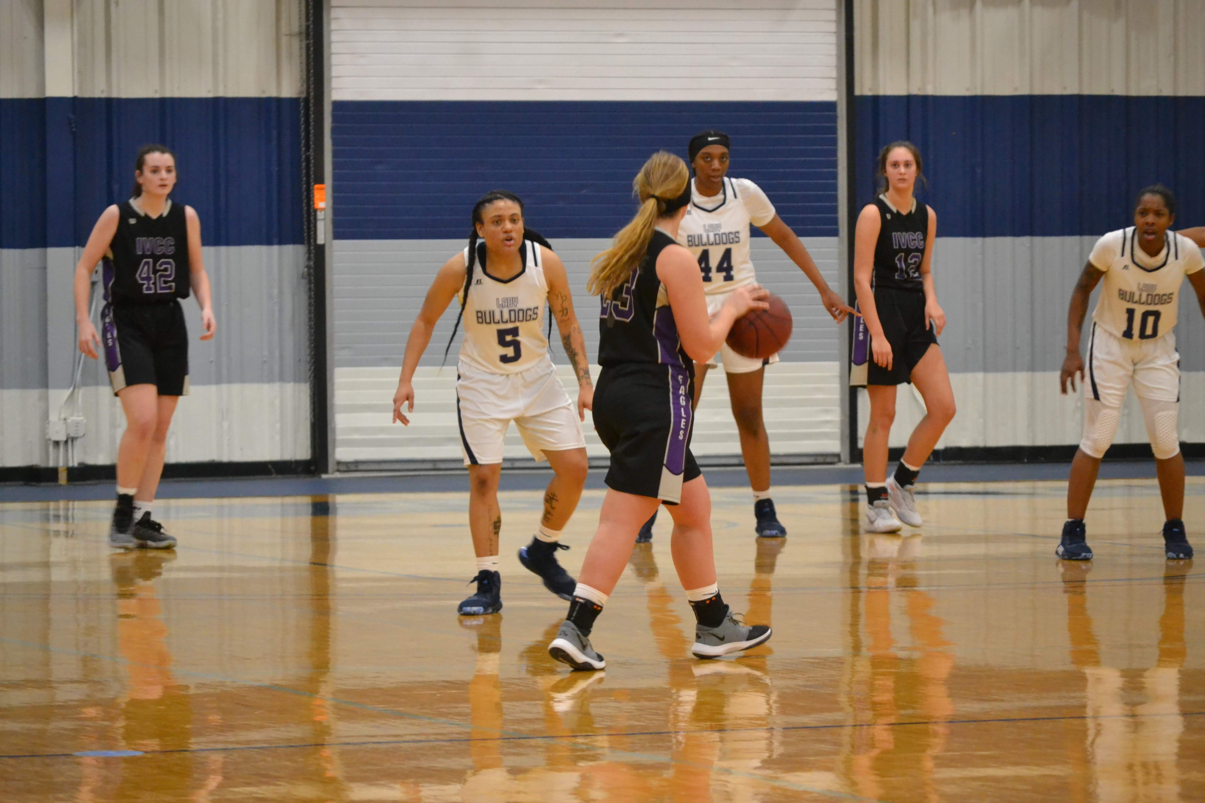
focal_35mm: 202
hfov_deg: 10.2
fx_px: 6778
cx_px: 602
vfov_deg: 6.8
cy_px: 402
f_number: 5
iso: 3200
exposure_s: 1/125
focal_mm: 135
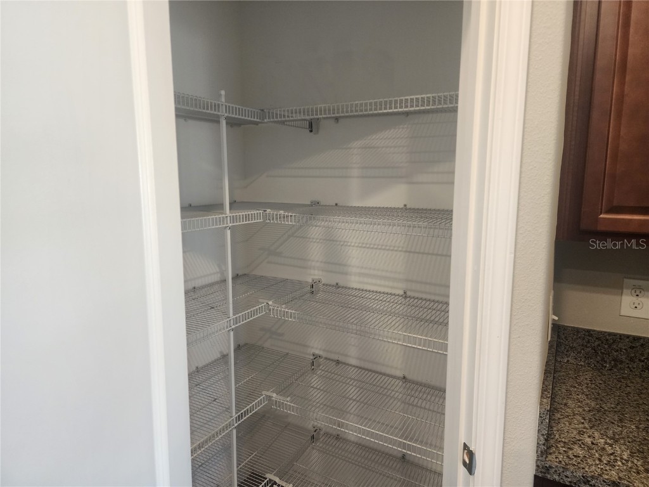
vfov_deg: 58.9
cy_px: 244
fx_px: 431
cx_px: 324
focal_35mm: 23
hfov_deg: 73.9
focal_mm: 6.4
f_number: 1.8
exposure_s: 1/120
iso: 320
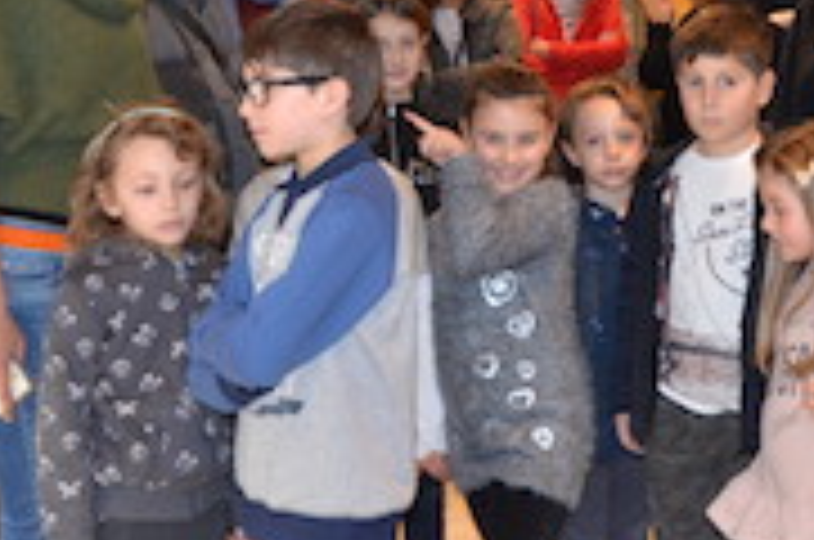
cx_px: 711
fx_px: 1648
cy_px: 74
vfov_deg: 18.4
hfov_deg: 26.9
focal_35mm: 73
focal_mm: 22
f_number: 3.8
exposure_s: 1/60
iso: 800
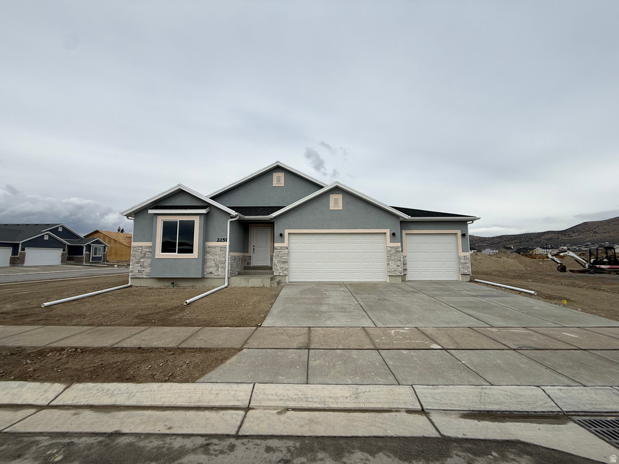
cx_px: 310
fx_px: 250
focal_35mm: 14
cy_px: 232
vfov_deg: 85.7
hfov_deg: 102.1
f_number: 2.2
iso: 50
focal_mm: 2.22
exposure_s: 1/2506
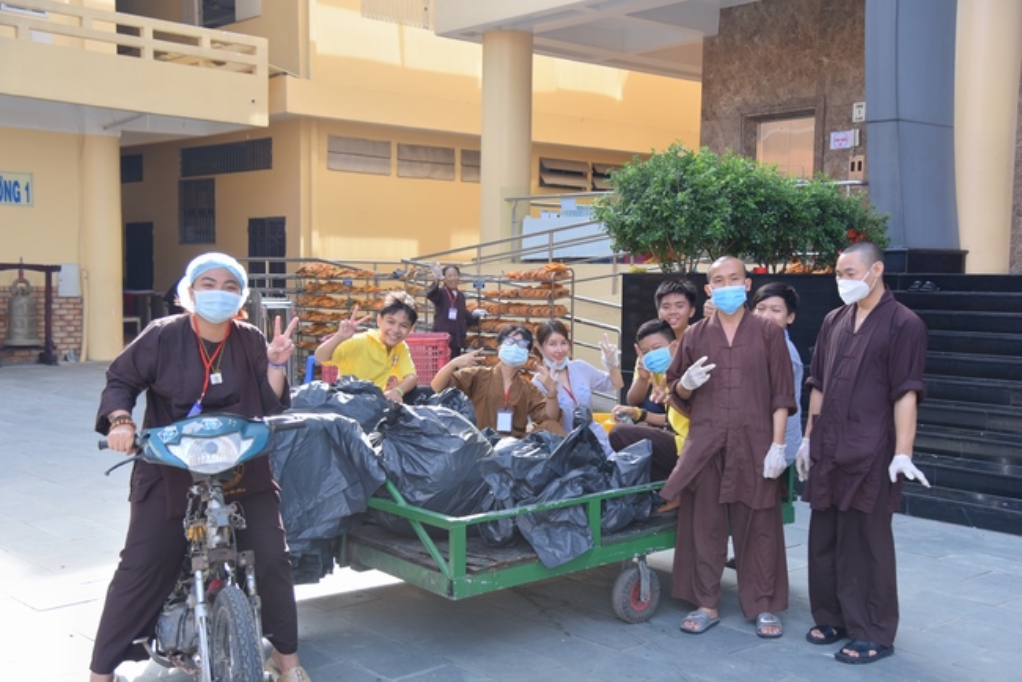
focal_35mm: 44
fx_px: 1250
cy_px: 341
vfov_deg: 30.5
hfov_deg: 44.5
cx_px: 511
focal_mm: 44
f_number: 4.5
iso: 125
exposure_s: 1/125
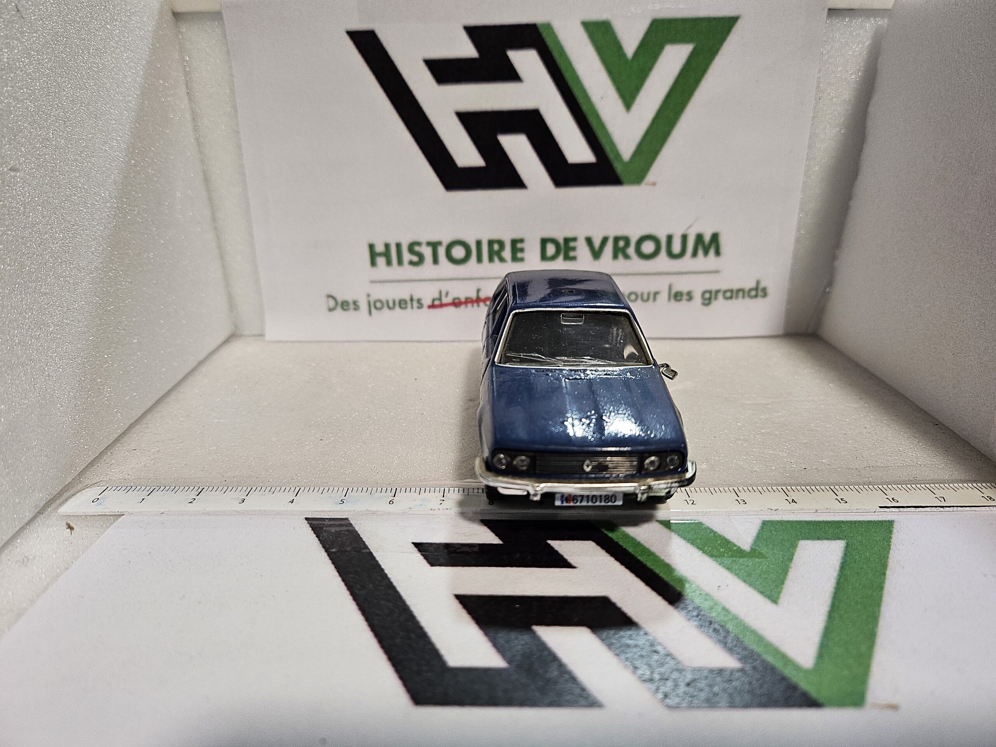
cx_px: 498
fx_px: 691
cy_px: 374
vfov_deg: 56.8
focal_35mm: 24
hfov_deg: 71.6
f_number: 1.8
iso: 125
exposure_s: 1/100
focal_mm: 5
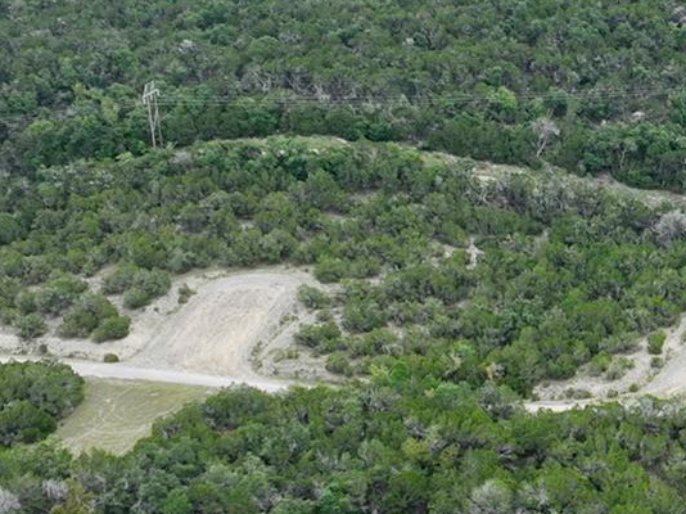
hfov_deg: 19.9
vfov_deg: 15.7
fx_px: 1822
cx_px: 844
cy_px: 540
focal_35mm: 92
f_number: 2.8
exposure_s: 1/640
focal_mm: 12.29
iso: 150
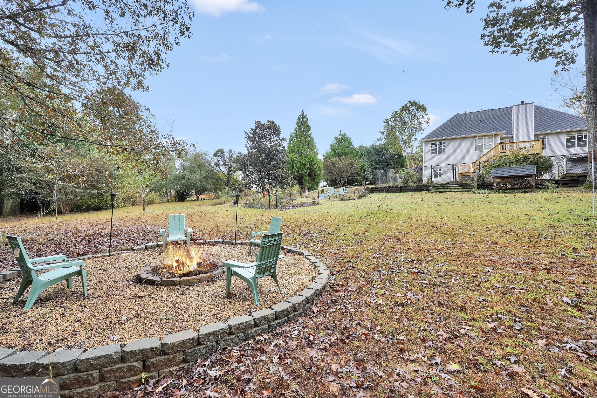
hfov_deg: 100.4
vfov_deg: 77.3
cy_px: 199
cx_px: 298
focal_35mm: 15
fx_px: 249
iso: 100
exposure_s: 1/100
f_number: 5
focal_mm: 10
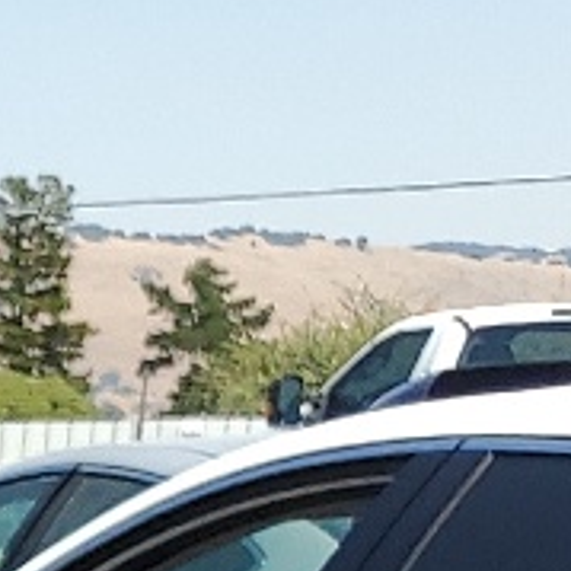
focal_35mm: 205
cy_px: 1659
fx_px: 3826
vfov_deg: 7.6
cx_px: -1617
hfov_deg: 6.9
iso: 50
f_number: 1.5
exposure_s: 1/2000
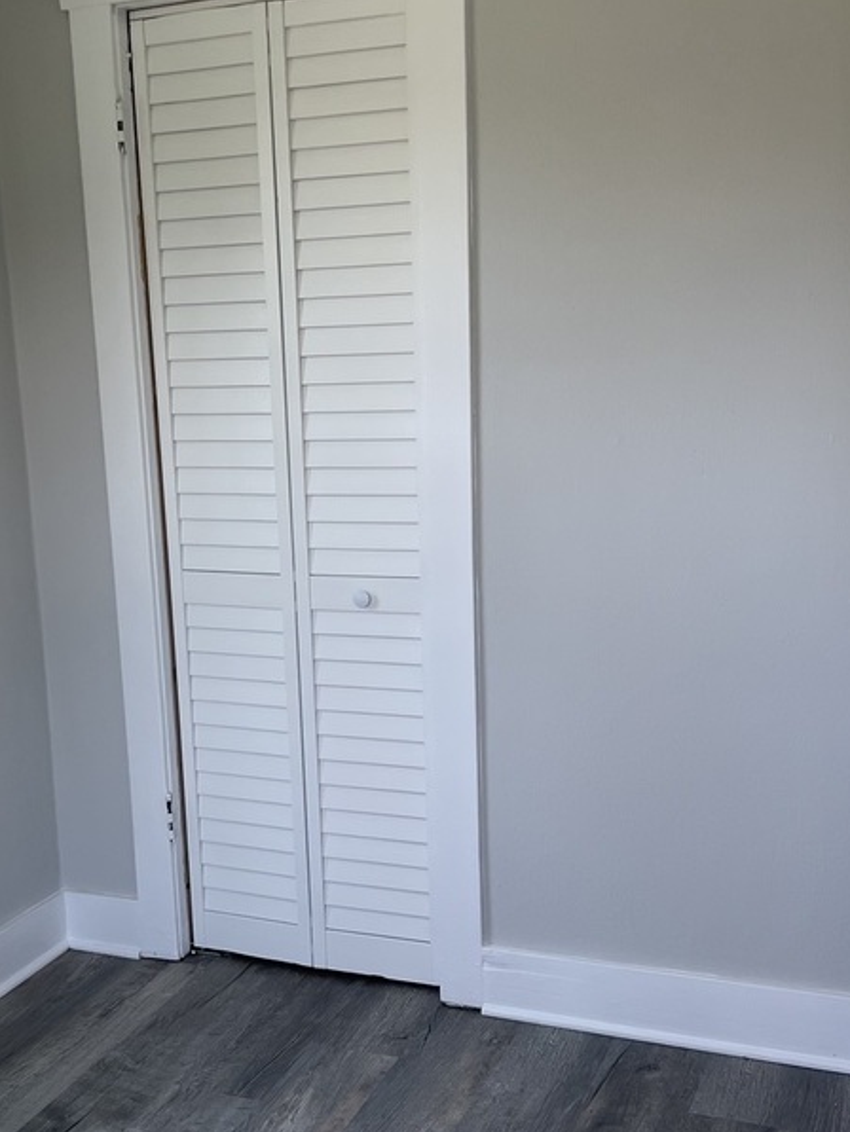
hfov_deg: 30.7
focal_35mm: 47
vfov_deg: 40.3
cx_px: 281
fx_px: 1538
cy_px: 652
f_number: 1.5
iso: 40
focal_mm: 5.7
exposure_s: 1/121
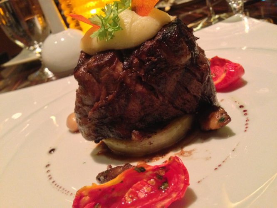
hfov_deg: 55.3
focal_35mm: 33
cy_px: 104
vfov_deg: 43.0
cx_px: 138
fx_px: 264
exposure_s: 1/15
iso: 640
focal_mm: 4.13
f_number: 2.4
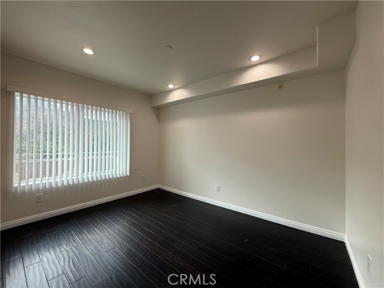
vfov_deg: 85.7
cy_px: 144
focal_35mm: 14
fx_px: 155
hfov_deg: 102.1
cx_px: 192
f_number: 2.2
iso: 64
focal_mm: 2.22
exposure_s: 1/120
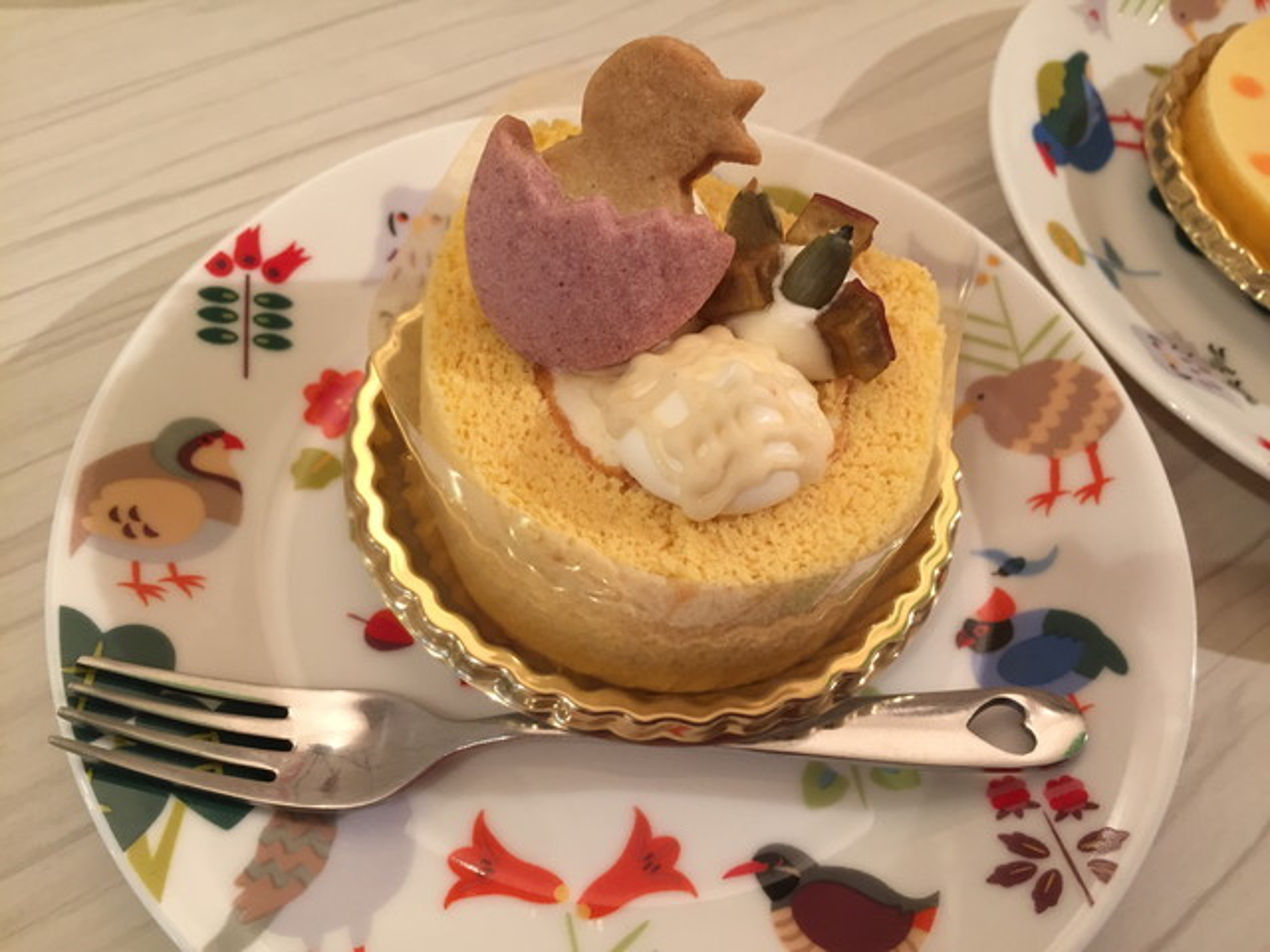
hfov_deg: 61.7
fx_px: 1064
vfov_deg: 48.2
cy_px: 476
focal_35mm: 29
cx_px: 635
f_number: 2.2
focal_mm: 4.15
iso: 125
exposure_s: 1/33
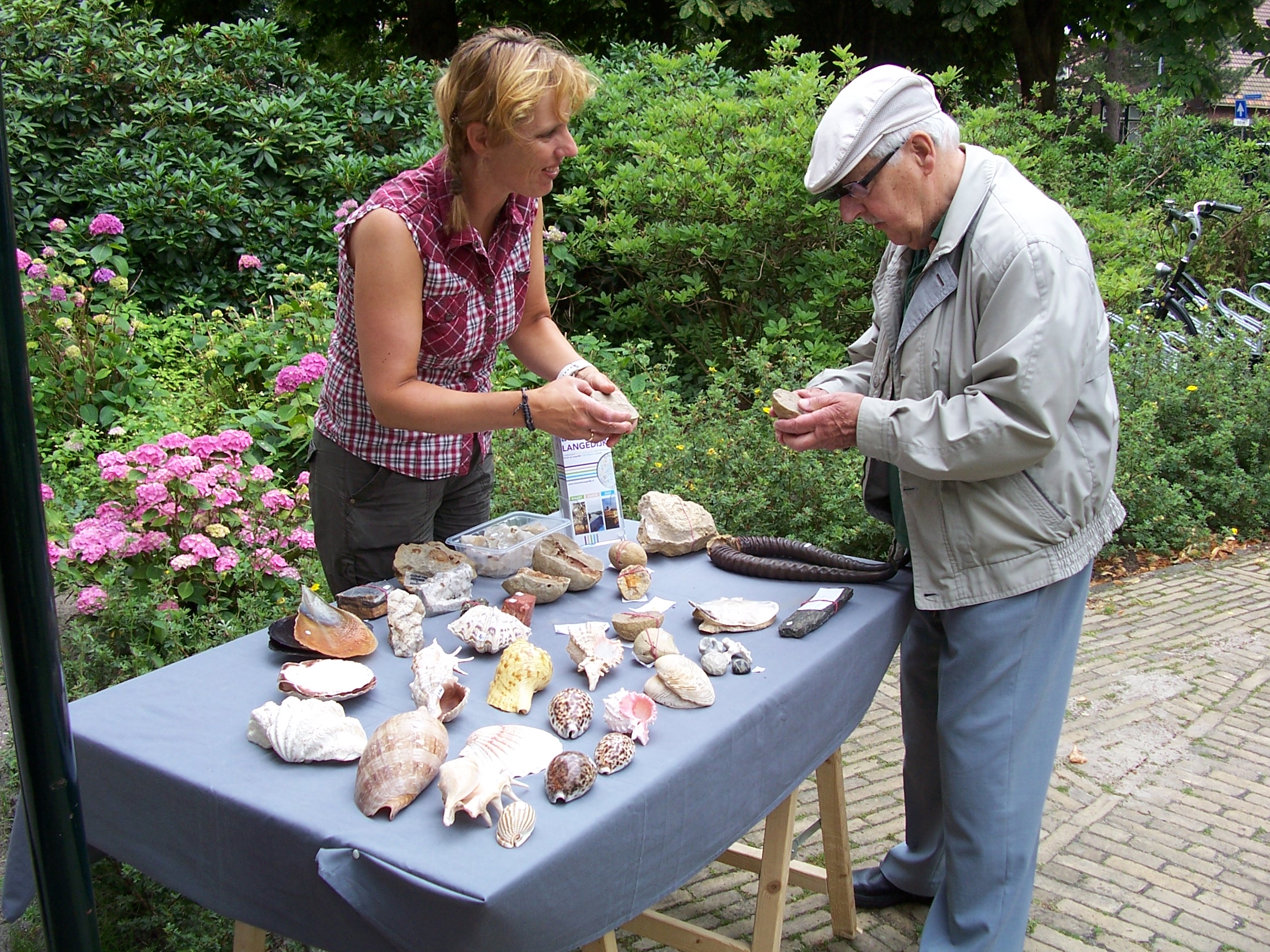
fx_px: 1284
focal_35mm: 35
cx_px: 635
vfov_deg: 40.7
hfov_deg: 52.6
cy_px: 476
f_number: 2.8
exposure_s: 1/125
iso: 80
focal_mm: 6
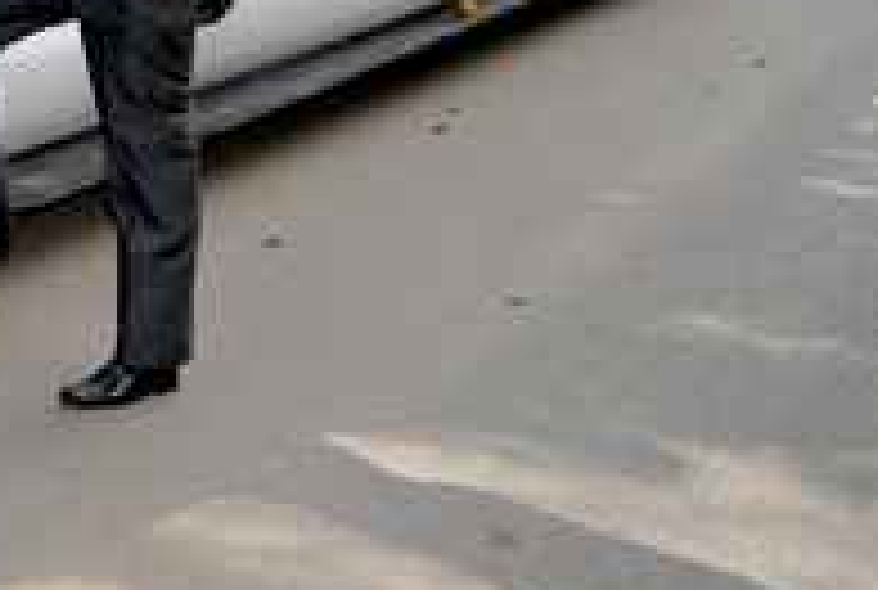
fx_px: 1858
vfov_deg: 17.5
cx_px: -131
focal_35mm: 76
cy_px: -43
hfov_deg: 24.5
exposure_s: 1/640
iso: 320
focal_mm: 22
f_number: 4
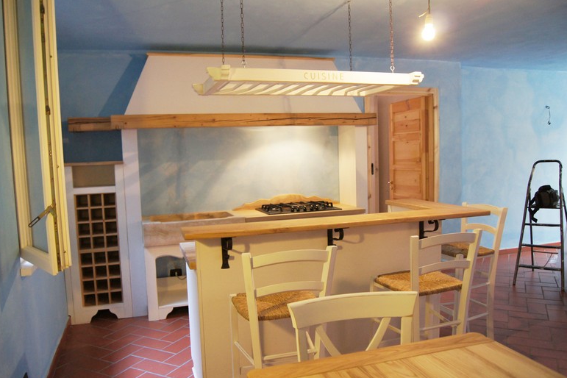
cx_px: 274
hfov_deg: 65.5
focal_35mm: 28
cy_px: 194
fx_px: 441
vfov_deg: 46.4
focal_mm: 18
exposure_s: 1/30
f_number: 3.5
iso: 500
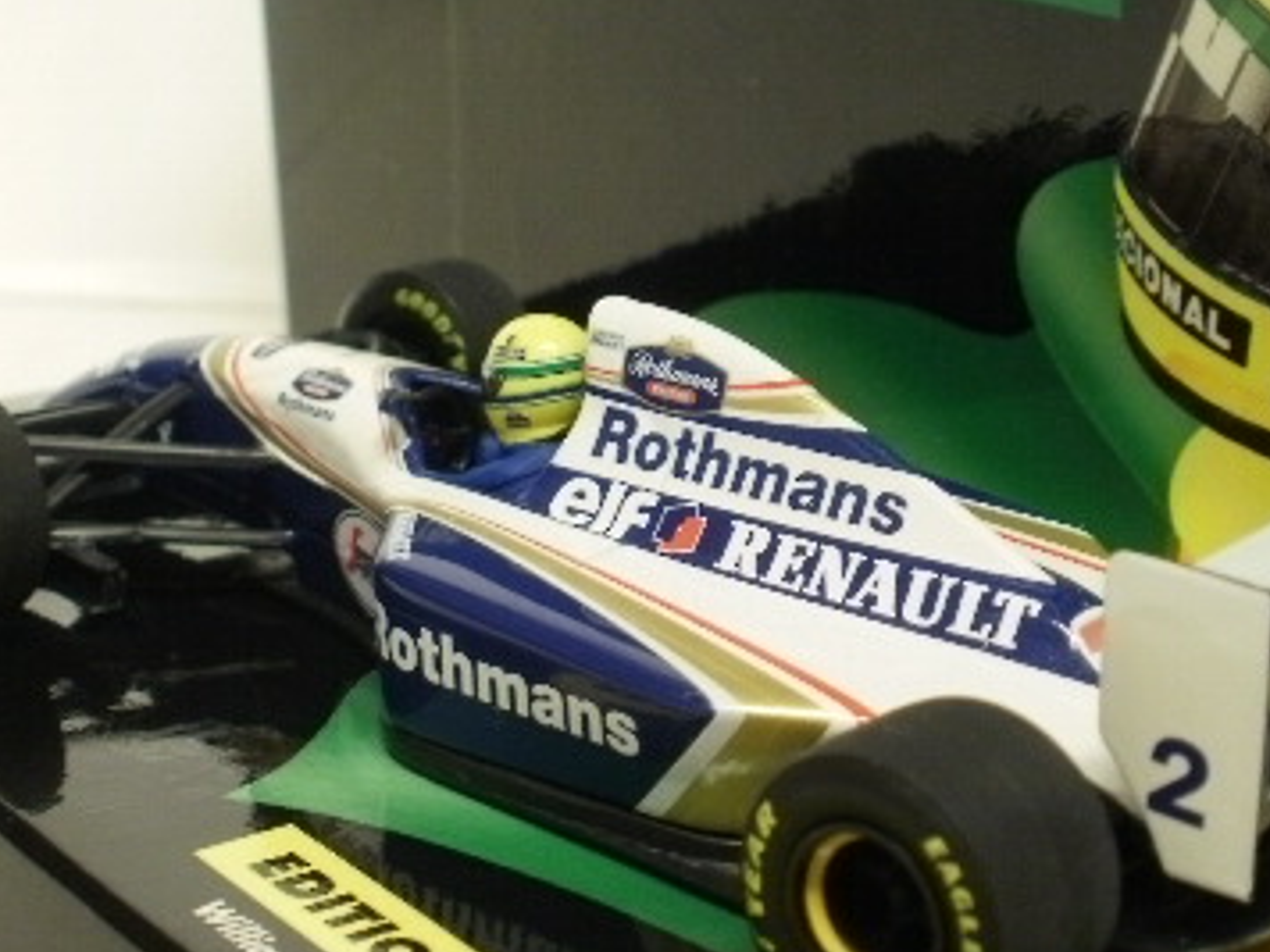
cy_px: 421
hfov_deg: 24.7
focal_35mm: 79
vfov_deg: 18.7
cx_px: 656
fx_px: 2898
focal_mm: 7.7
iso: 125
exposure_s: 1/5
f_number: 4
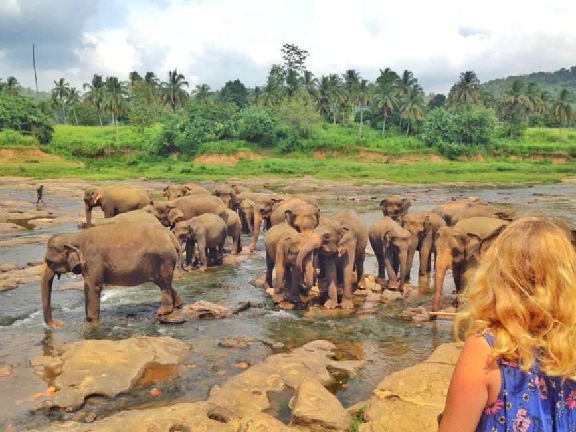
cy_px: 216
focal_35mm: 33
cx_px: 288
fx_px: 549
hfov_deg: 55.4
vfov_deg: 42.9
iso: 50
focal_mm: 4.12
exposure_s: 1/1427
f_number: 2.4
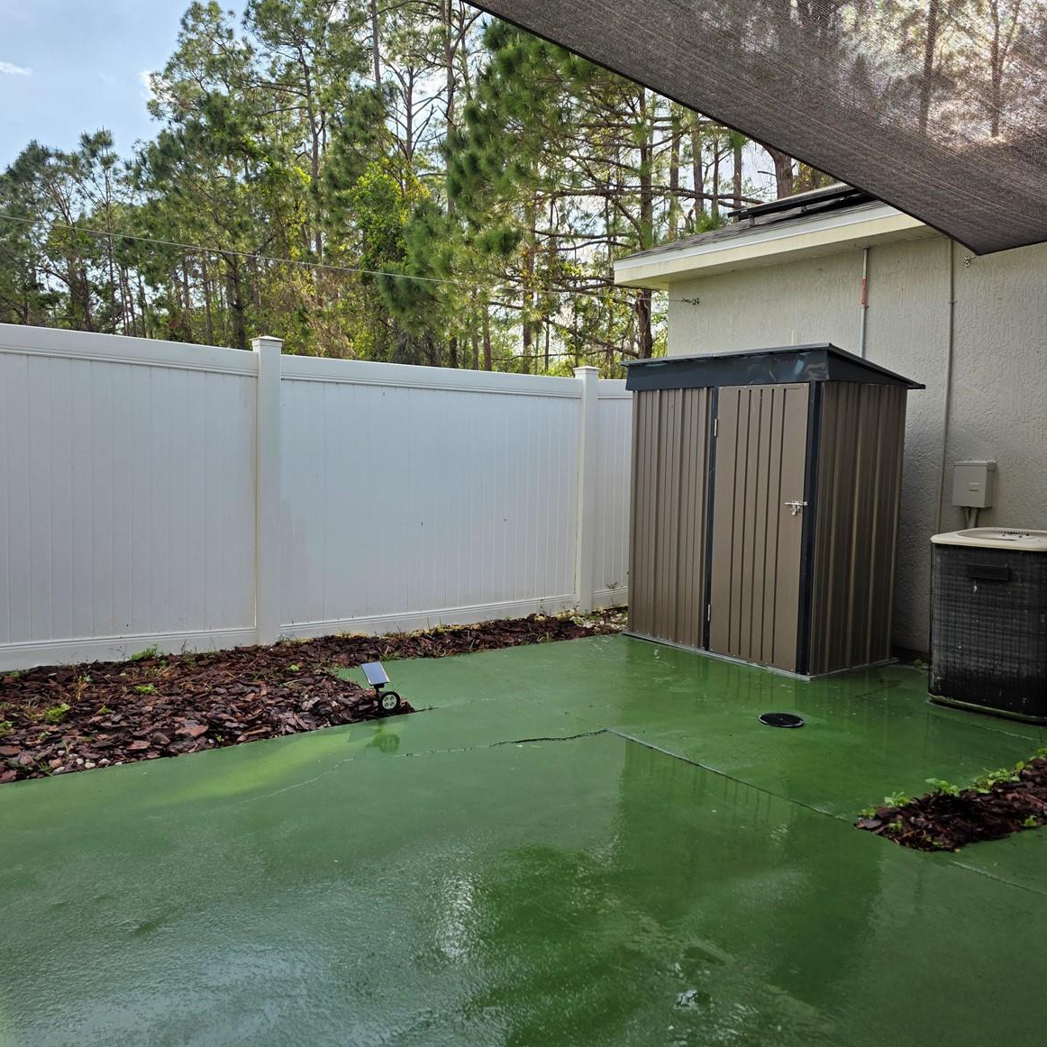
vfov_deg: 57.3
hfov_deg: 57.3
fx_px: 958
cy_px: 523
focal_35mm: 28
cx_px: 524
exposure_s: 1/2723
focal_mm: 6.3
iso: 80
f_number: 1.7
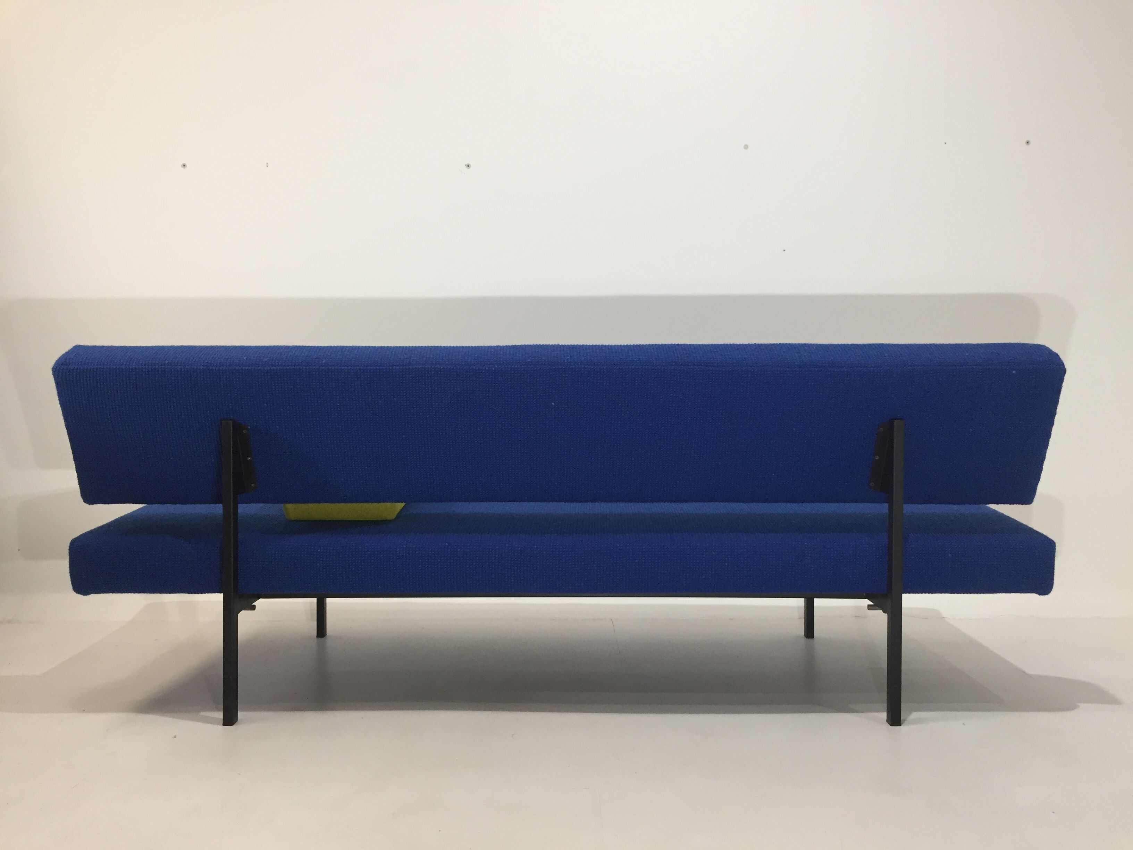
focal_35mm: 29
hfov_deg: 61.7
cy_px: 425
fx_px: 949
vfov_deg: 48.2
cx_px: 566
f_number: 2.2
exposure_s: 1/33
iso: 64
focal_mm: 4.15
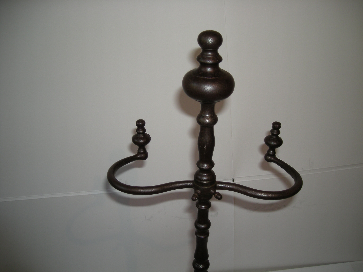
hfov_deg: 52.6
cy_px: 136
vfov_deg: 40.7
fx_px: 367
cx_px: 182
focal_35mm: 35
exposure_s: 1/54.3
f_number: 2.8
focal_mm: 5.7
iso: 50
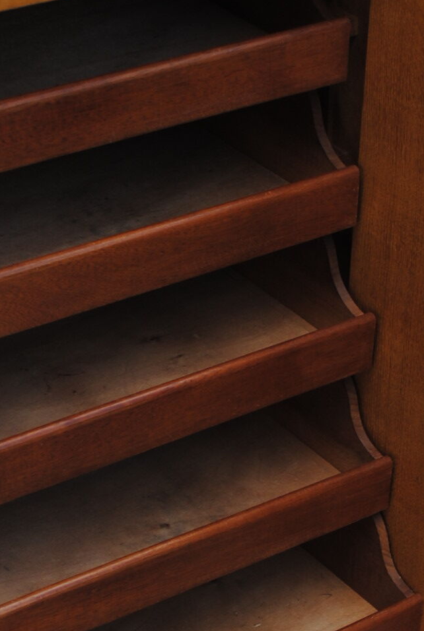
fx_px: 1916
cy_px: 477
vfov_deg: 18.6
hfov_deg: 12.6
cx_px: 292
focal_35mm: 109
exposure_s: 1/125
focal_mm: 24
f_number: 5.6
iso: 100
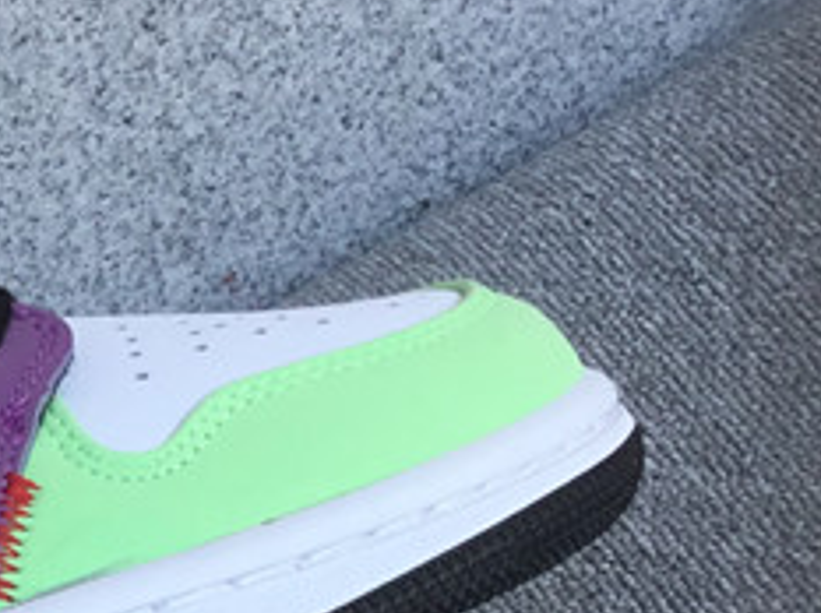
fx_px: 2842
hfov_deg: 14.5
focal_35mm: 120
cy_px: 484
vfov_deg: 12.3
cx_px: -634
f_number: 2.4
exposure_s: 1/353
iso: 25
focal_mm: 3.3
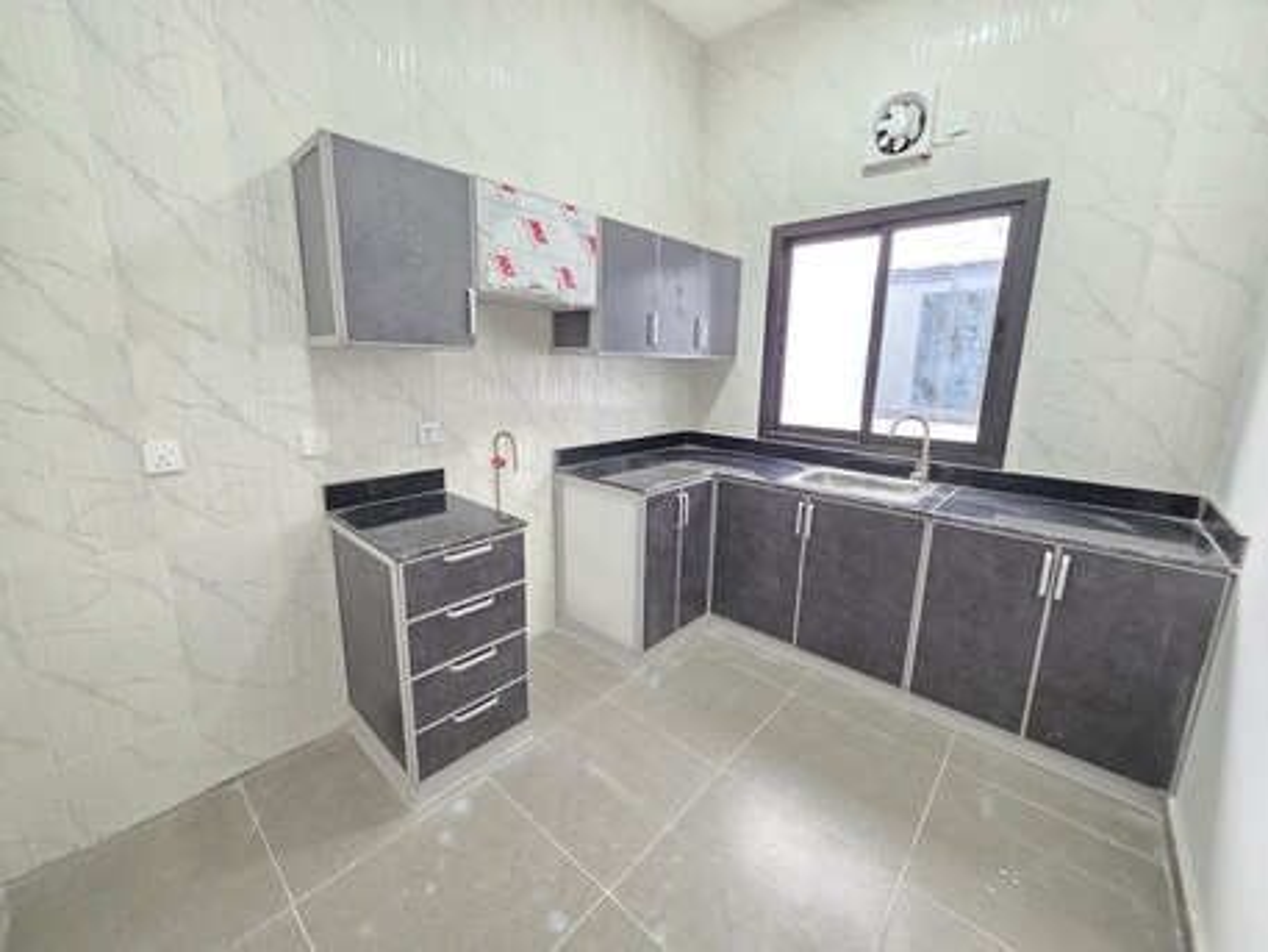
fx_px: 476
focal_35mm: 13
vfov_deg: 89.9
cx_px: 634
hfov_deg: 106.2
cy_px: 476
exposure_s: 1/100
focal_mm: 2.2
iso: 400
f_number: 1.9
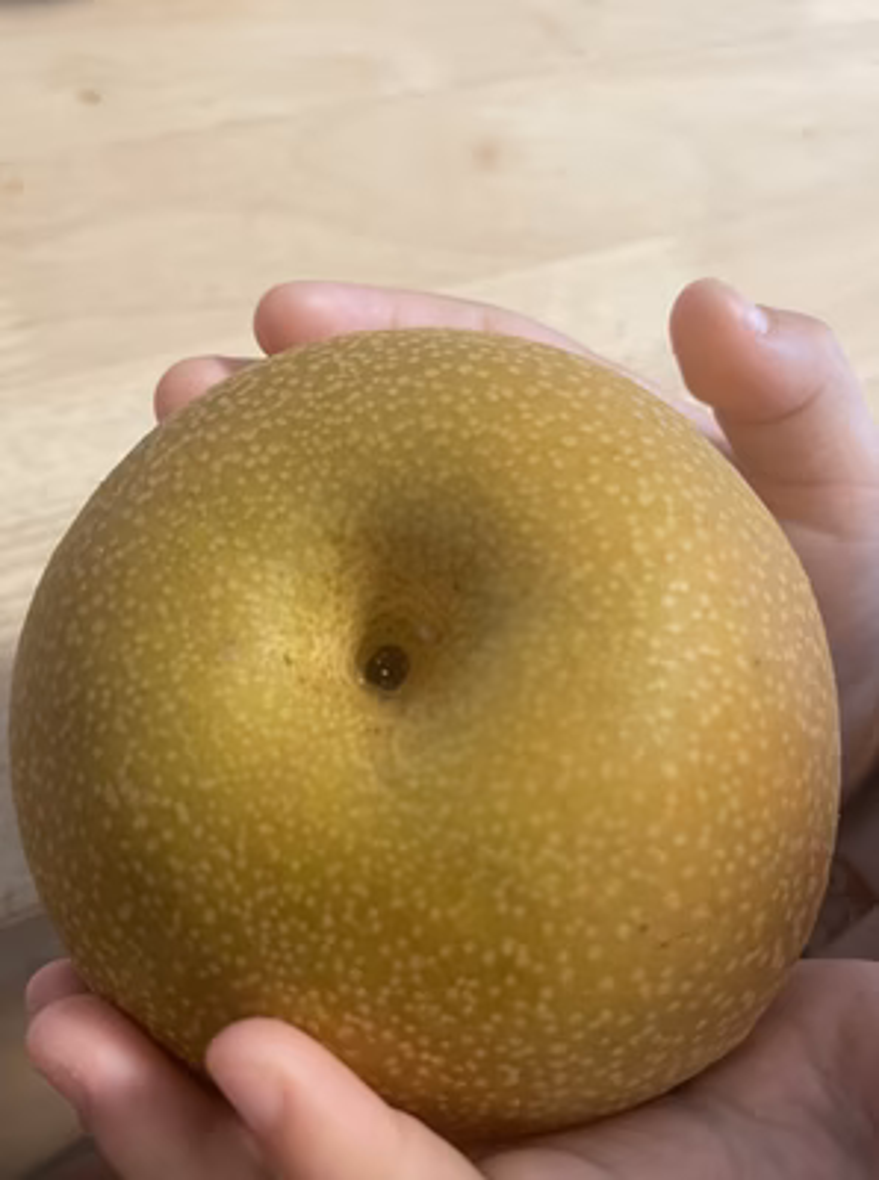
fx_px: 884
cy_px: 590
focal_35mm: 26
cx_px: 440
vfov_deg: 67.4
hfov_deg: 52.9
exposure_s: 1/50
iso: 200
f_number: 1.6
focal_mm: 4.2
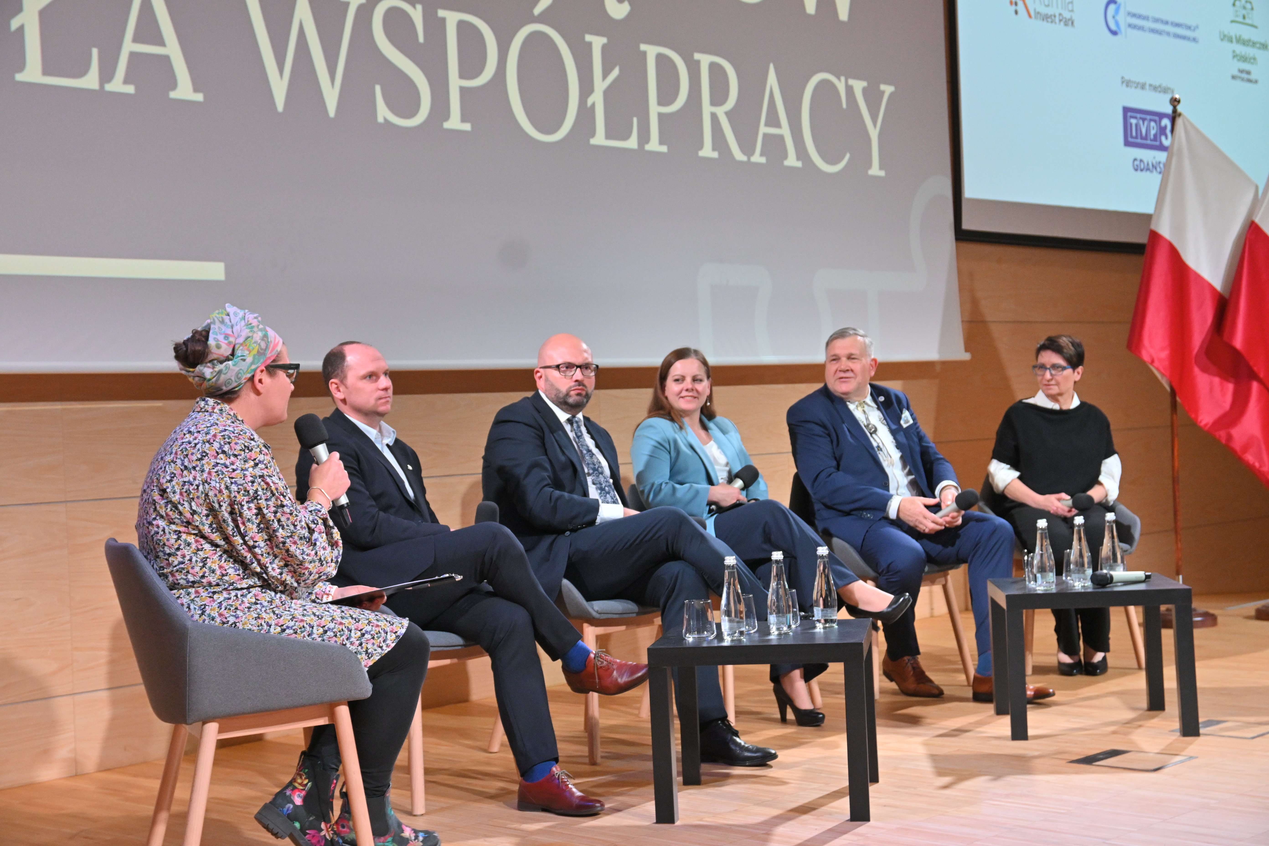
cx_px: 634
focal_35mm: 57
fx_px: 2009
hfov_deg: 35.1
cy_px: 423
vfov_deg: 23.8
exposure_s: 1/160
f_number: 5
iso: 1600
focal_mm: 38
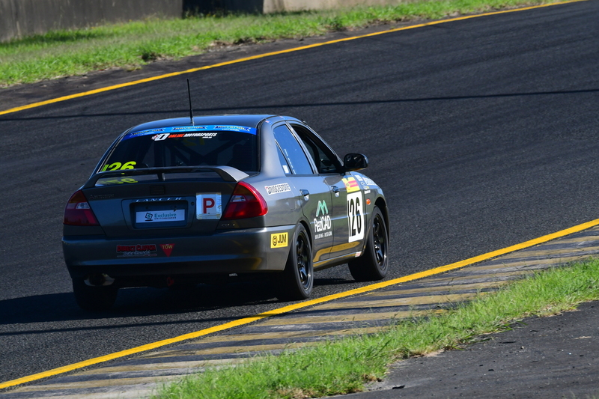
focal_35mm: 540
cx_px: 300
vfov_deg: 2.5
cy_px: 200
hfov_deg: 3.8
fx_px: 8983
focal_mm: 360
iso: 500
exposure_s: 1/640
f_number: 11
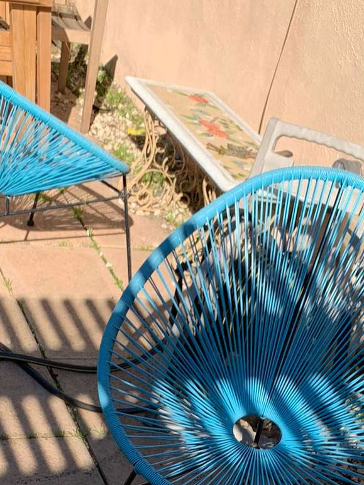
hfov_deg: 21.3
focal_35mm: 69
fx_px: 967
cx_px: 196
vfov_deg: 26.4
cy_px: 506
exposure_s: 1/1585
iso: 25
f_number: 1.8
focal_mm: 4.25
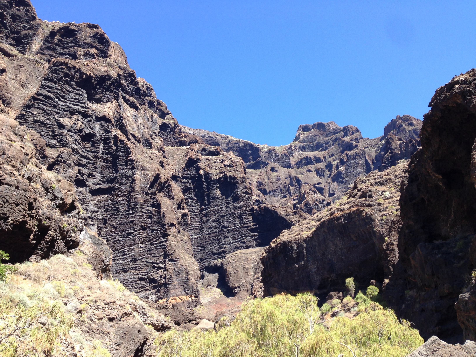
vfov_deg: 42.9
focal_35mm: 33
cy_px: 178
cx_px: 238
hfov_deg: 55.4
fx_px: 454
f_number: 2.4
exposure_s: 1/414
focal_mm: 4.12
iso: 50
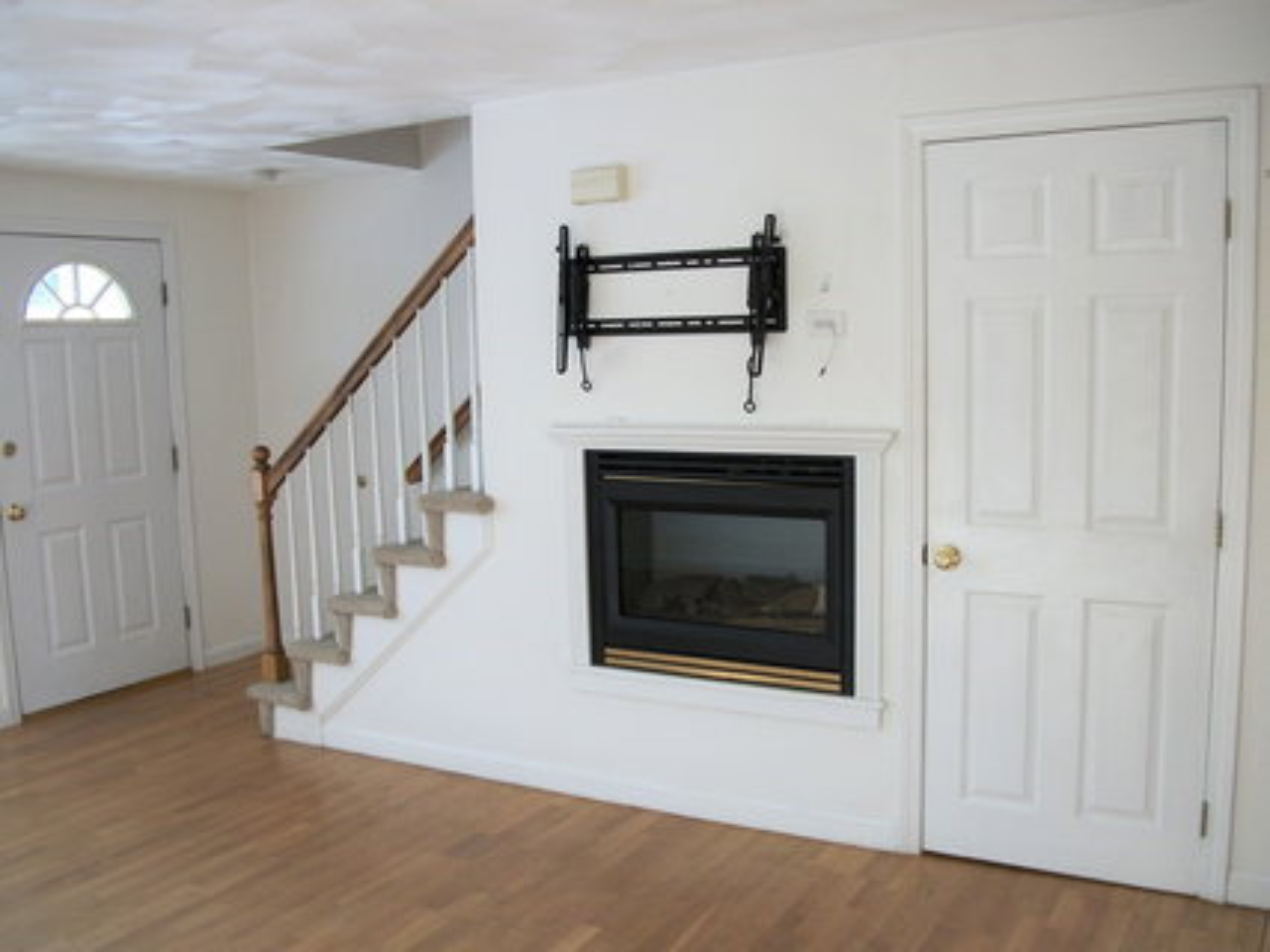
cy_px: 476
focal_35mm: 32
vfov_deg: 44.1
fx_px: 1174
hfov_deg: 56.8
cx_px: 635
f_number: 2.9
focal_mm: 5.7
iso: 80
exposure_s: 1/80
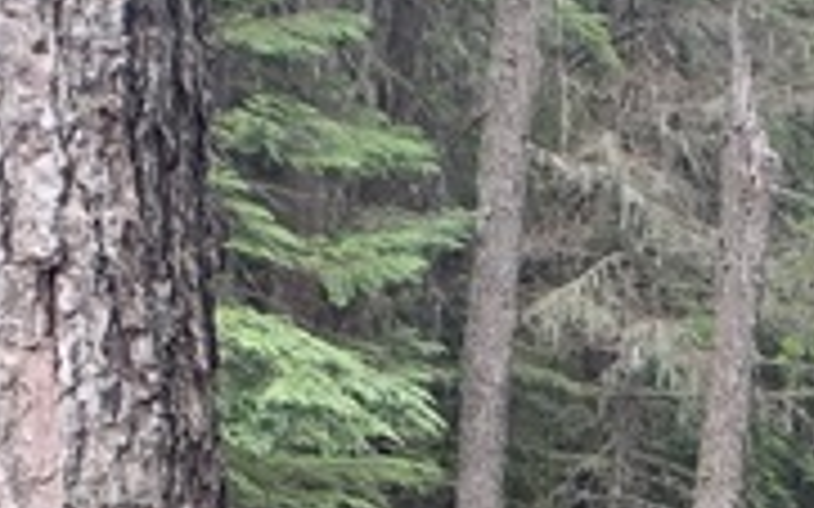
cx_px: 1201
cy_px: 724
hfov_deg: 12.8
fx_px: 3460
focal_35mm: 156
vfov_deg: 8.3
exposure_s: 1/121
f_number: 1.8
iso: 64
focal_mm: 4.25
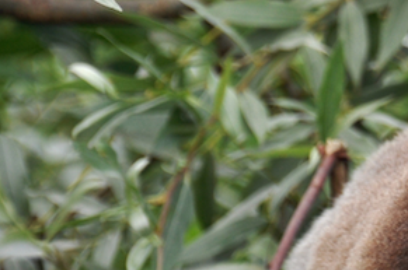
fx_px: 6277
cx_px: 662
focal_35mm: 555
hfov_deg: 3.7
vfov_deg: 2.5
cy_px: 84
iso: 200
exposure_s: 1/250
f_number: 6.3
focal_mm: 105
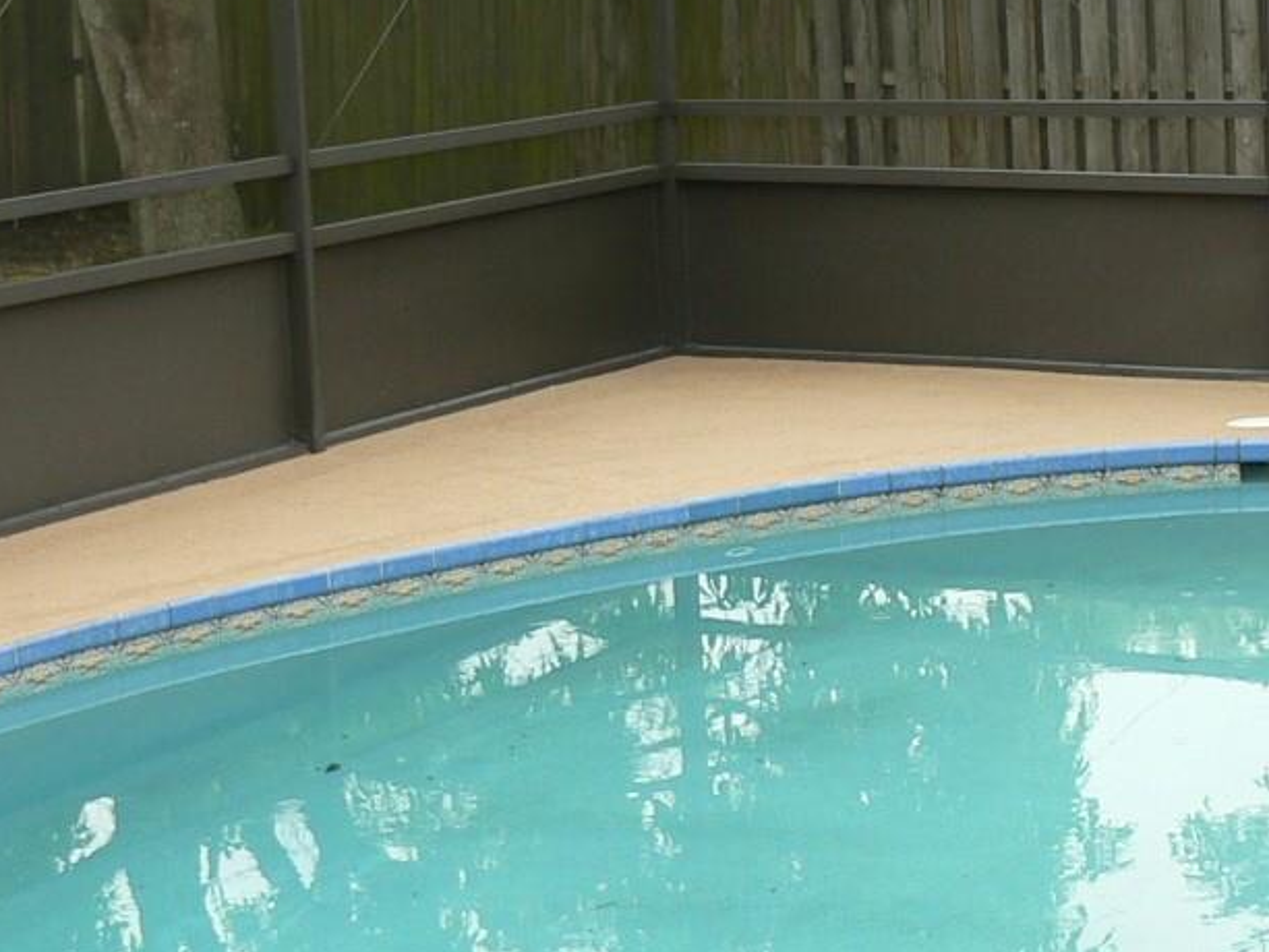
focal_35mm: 94
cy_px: 182
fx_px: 3447
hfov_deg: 20.8
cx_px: 840
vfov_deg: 15.6
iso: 80
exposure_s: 1/100
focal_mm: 6
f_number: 2.8
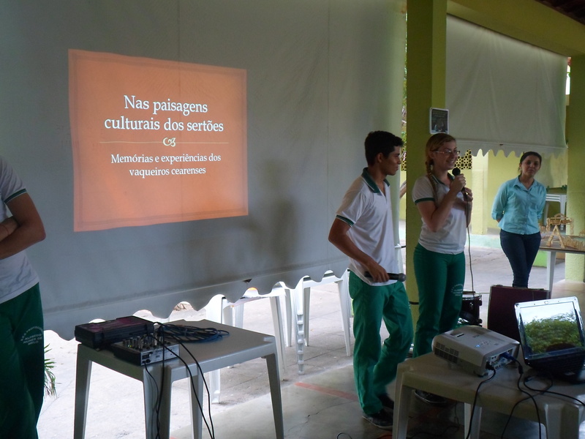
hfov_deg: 51.4
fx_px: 608
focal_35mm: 36
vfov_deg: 39.7
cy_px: 220
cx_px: 292
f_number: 3
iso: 160
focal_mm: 6.5
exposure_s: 1/45
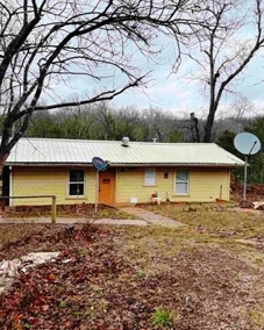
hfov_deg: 44.5
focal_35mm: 33
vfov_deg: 54.2
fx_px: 322
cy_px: 165
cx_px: 127
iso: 80
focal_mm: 6.76
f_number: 1.78
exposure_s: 1/1106
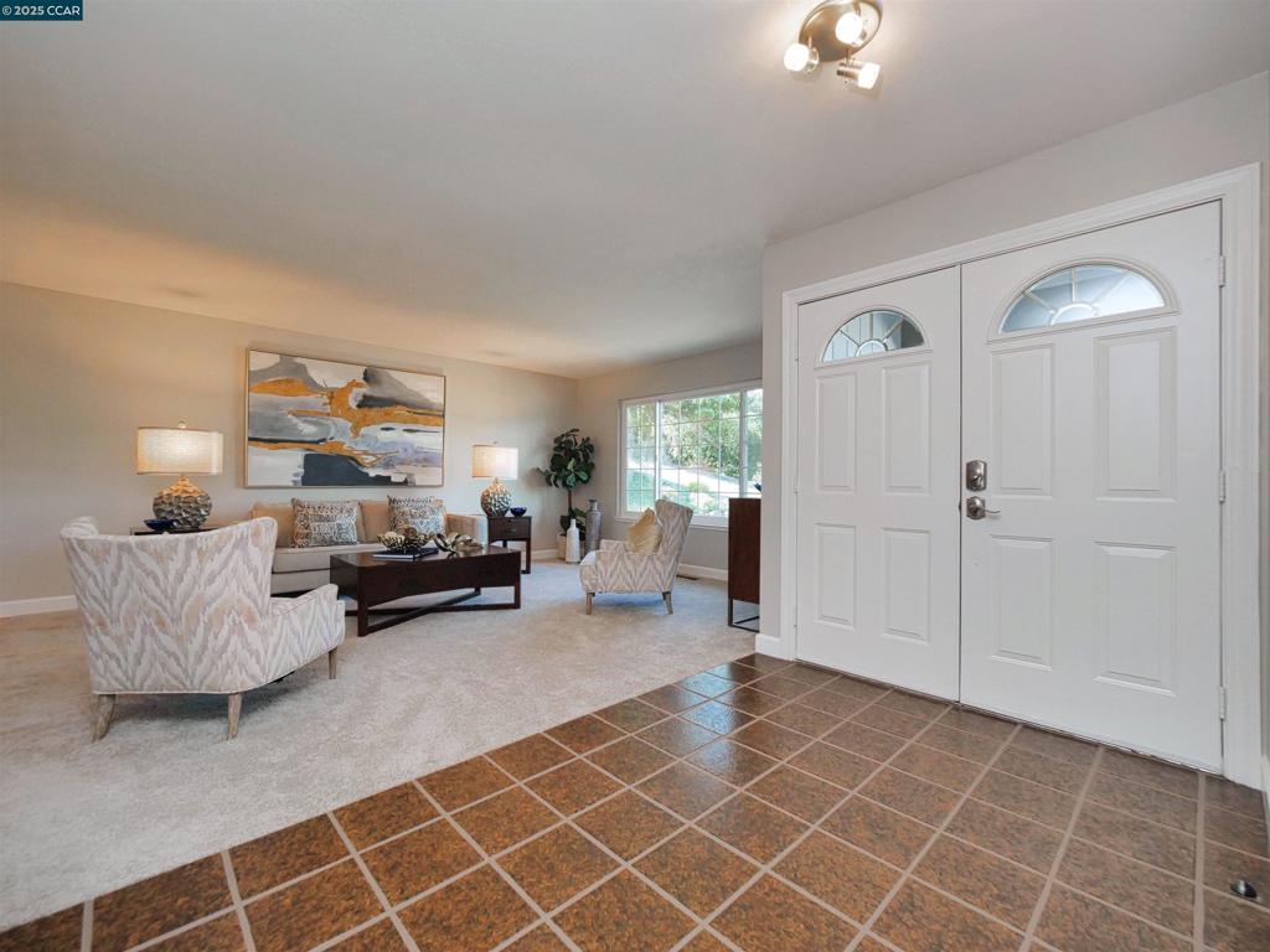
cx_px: 635
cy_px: 476
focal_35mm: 14
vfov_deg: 85.7
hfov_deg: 102.1
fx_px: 514
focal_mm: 7
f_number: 4.5
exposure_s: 1/160
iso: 800
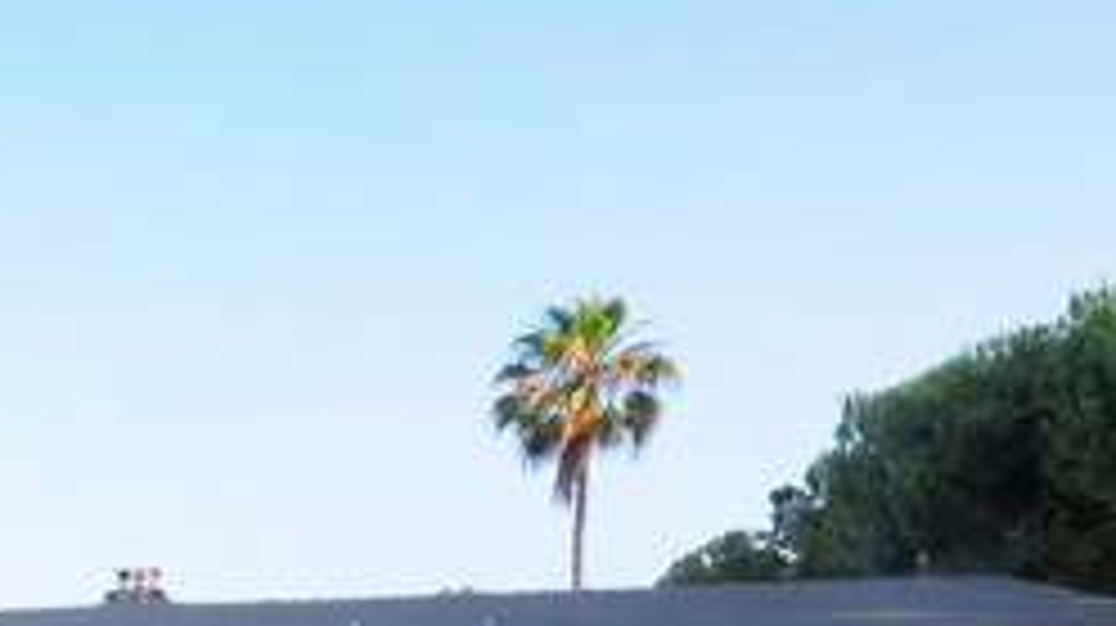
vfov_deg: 24.5
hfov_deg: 35.2
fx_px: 1330
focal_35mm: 45
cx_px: -248
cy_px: 709
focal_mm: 8
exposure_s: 1/50
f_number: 14
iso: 640
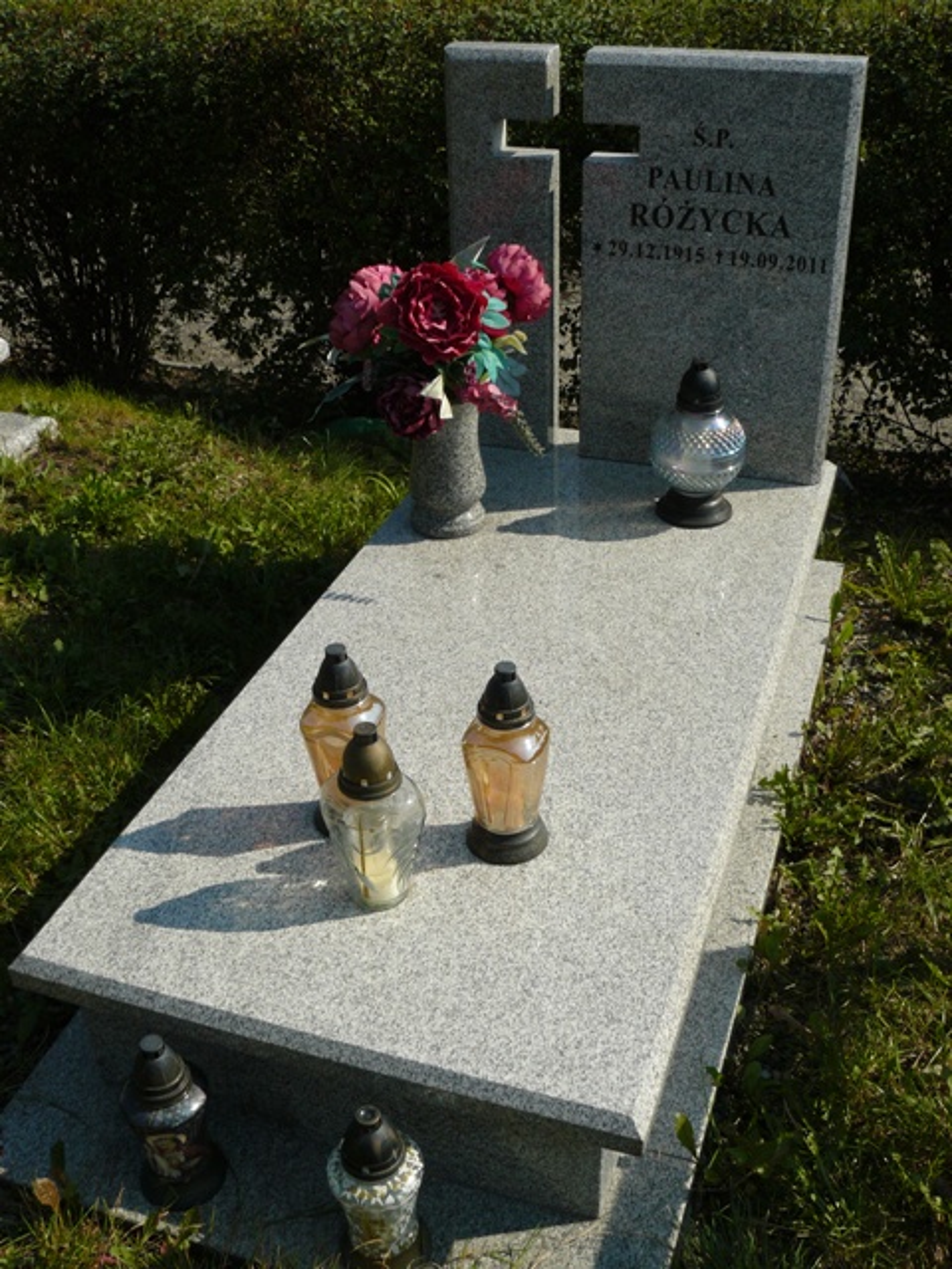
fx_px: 1320
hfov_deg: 39.7
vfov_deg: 51.4
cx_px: 476
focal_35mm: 36
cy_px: 634
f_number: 6.3
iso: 100
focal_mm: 6
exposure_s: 1/400
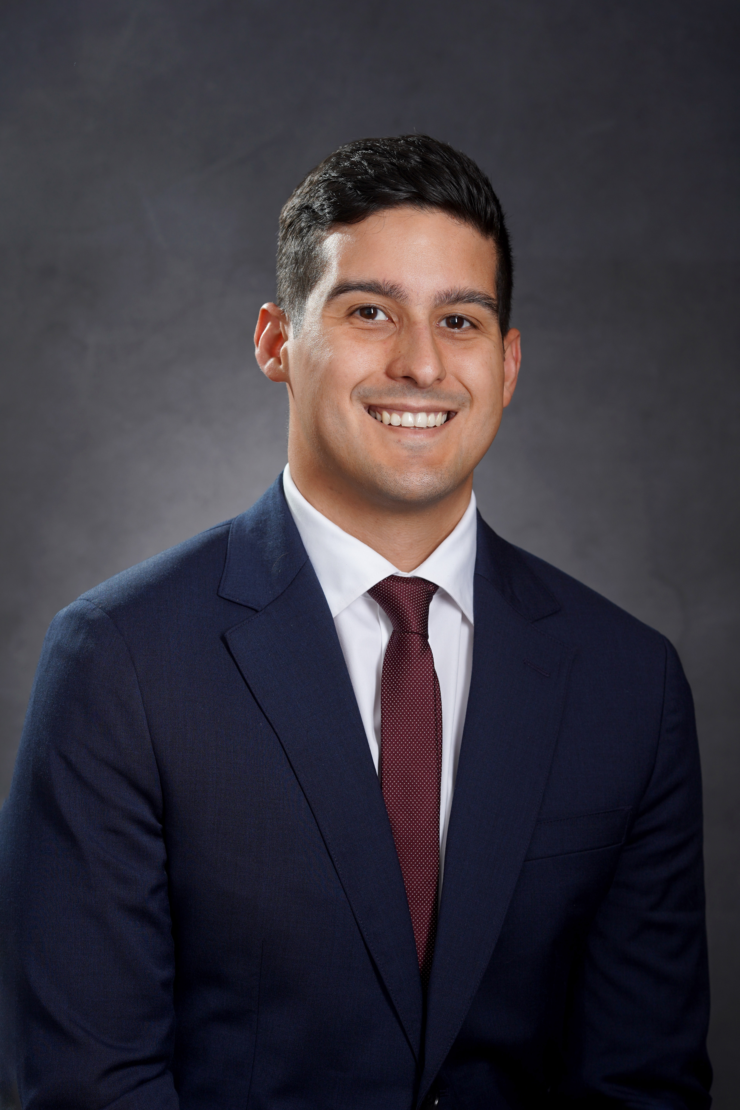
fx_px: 4162
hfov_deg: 10.2
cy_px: 555
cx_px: 370
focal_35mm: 135
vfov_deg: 15.2
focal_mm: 135
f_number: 6.3
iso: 200
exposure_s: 1/200
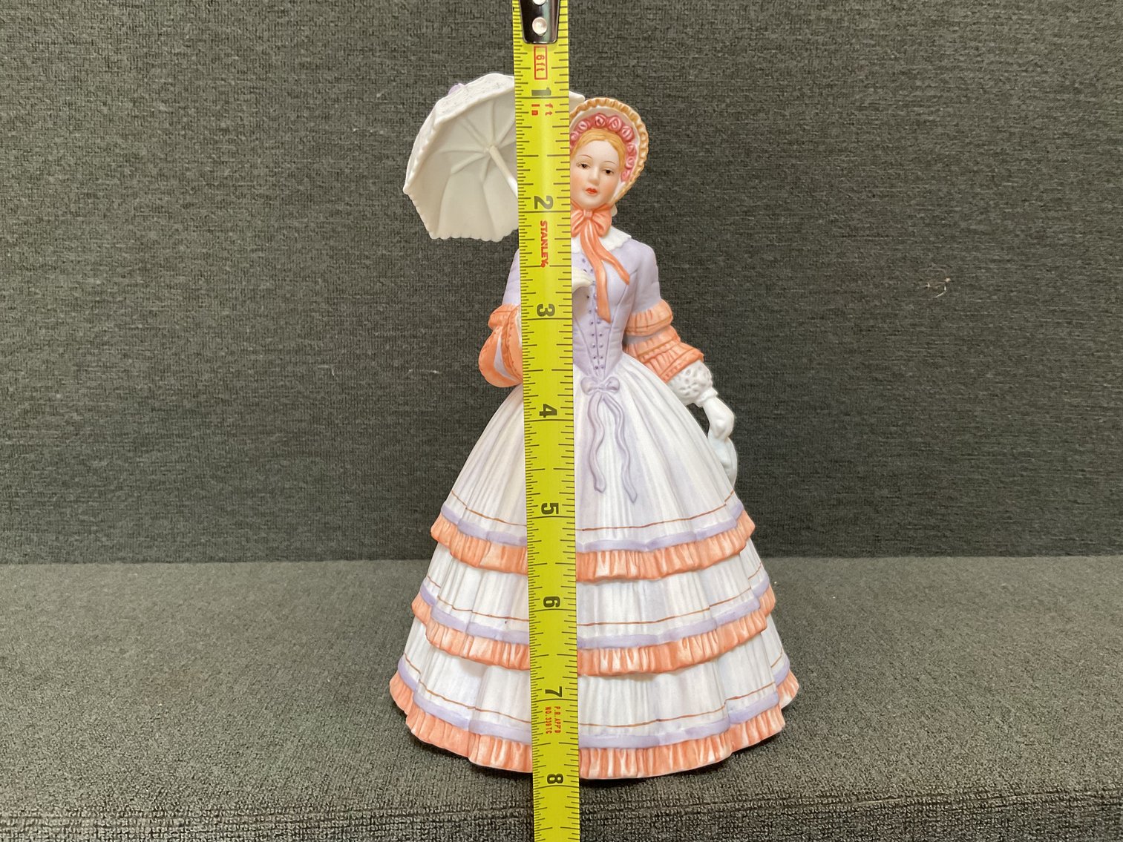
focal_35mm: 29
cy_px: 421
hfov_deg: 61.7
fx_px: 941
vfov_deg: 48.2
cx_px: 562
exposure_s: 1/60
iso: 100
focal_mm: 3
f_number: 1.8
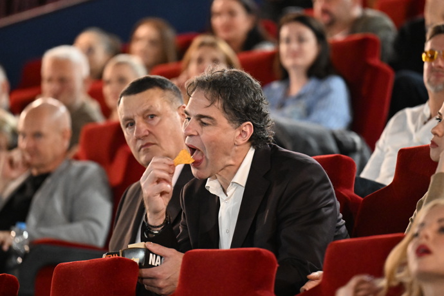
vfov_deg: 4.6
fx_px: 3700
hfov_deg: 6.9
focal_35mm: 300
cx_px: 222
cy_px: 148
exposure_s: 1/50
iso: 6400
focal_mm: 200
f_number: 2.8
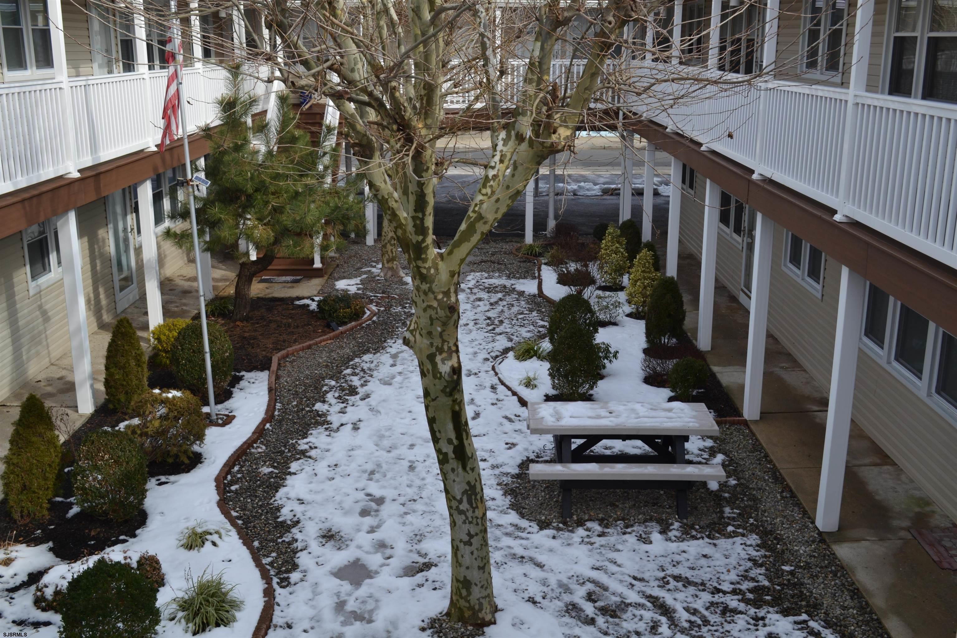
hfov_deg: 53.1
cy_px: 319
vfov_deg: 36.9
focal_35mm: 36
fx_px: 957
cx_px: 478
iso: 100
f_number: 6.3
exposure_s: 1/160
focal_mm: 24
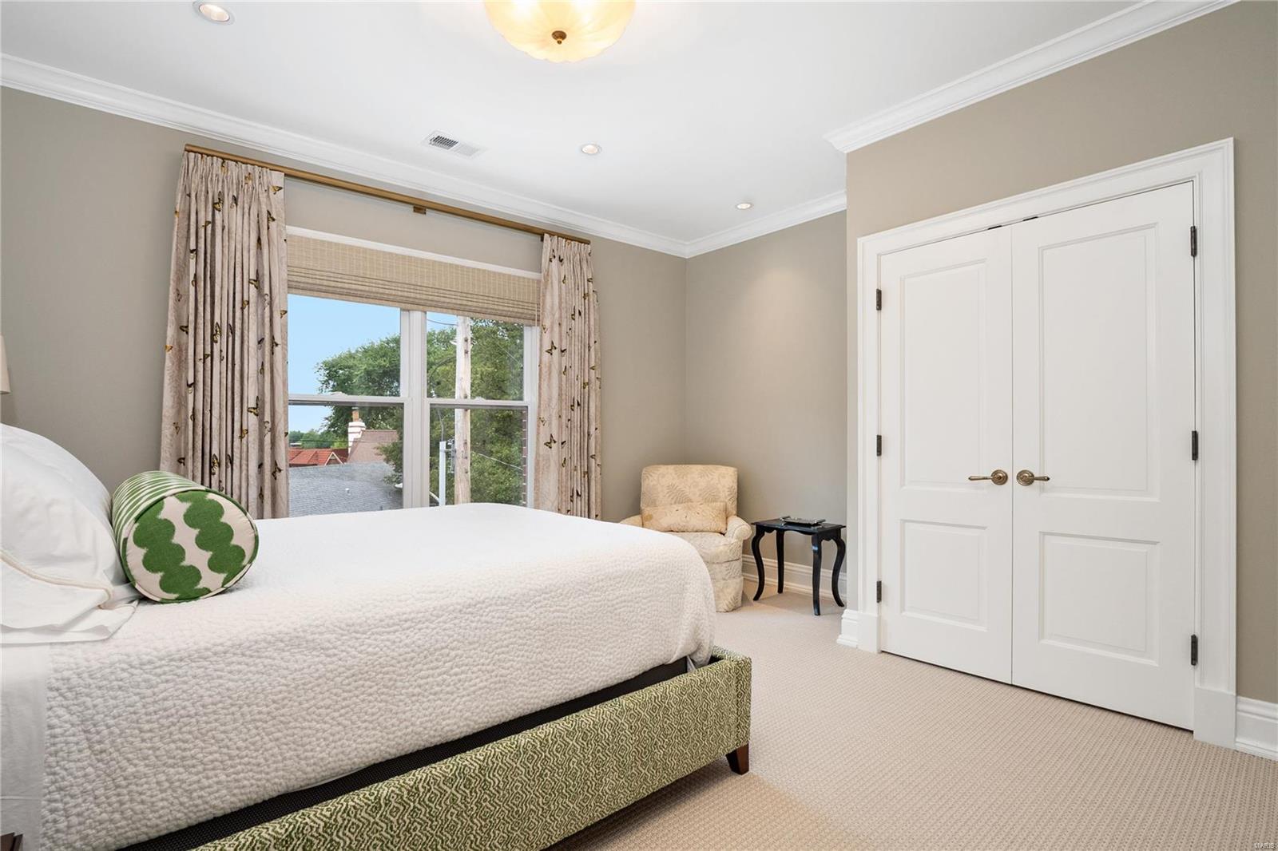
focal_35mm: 16
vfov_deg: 73.7
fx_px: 568
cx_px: 639
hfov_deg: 96.7
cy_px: 426
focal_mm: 8
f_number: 8
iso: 400
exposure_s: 1/13
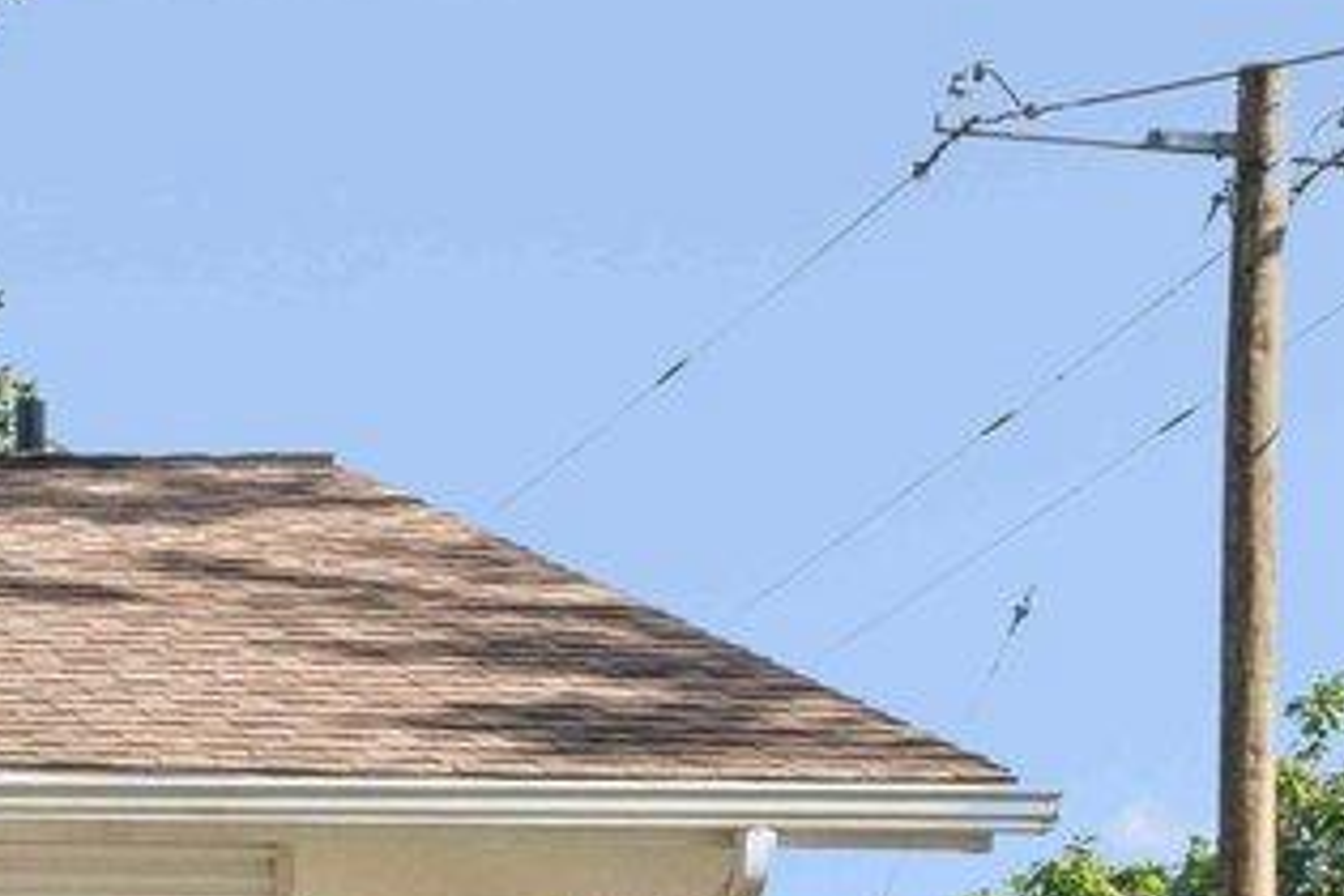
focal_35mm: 195
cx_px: -1805
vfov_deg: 6.9
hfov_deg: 9.5
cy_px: 1619
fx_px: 7279
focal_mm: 30
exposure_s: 1/800
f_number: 7.1
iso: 400
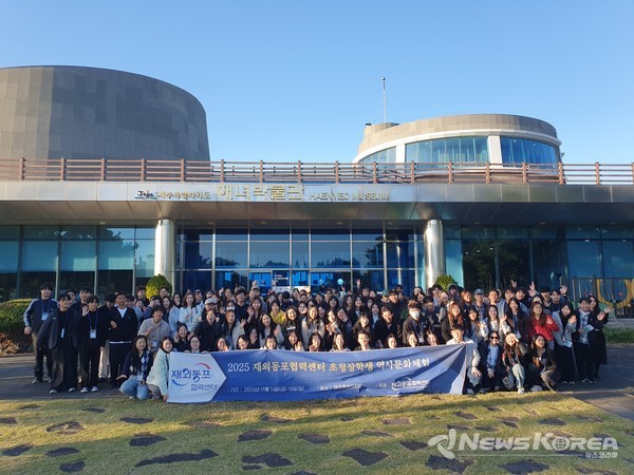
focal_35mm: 26
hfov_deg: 67.3
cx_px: 317
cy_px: 238
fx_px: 476
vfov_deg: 53.1
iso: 50
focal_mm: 4.32
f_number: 2.4
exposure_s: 1/956
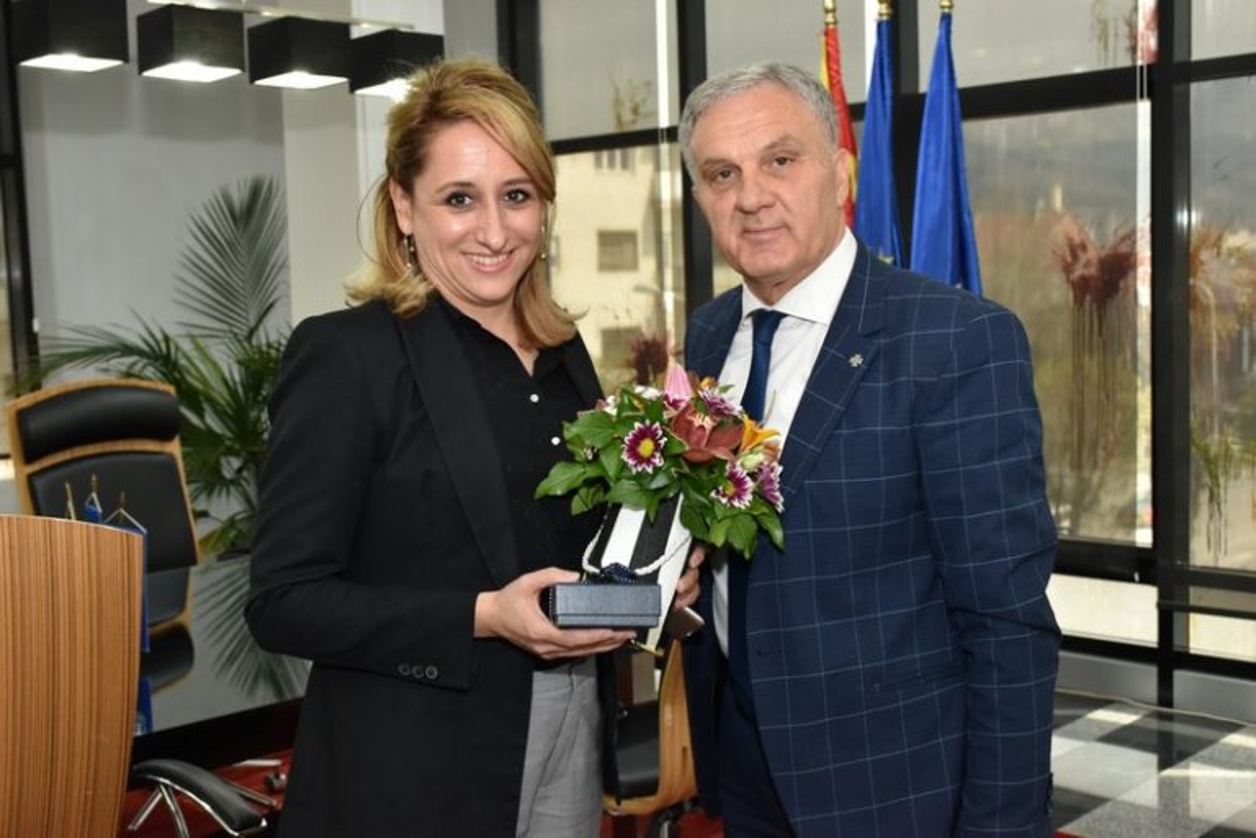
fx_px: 1570
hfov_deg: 43.6
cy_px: 419
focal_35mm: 45
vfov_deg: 29.9
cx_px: 628
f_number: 7.1
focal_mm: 30
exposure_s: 1/80
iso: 800
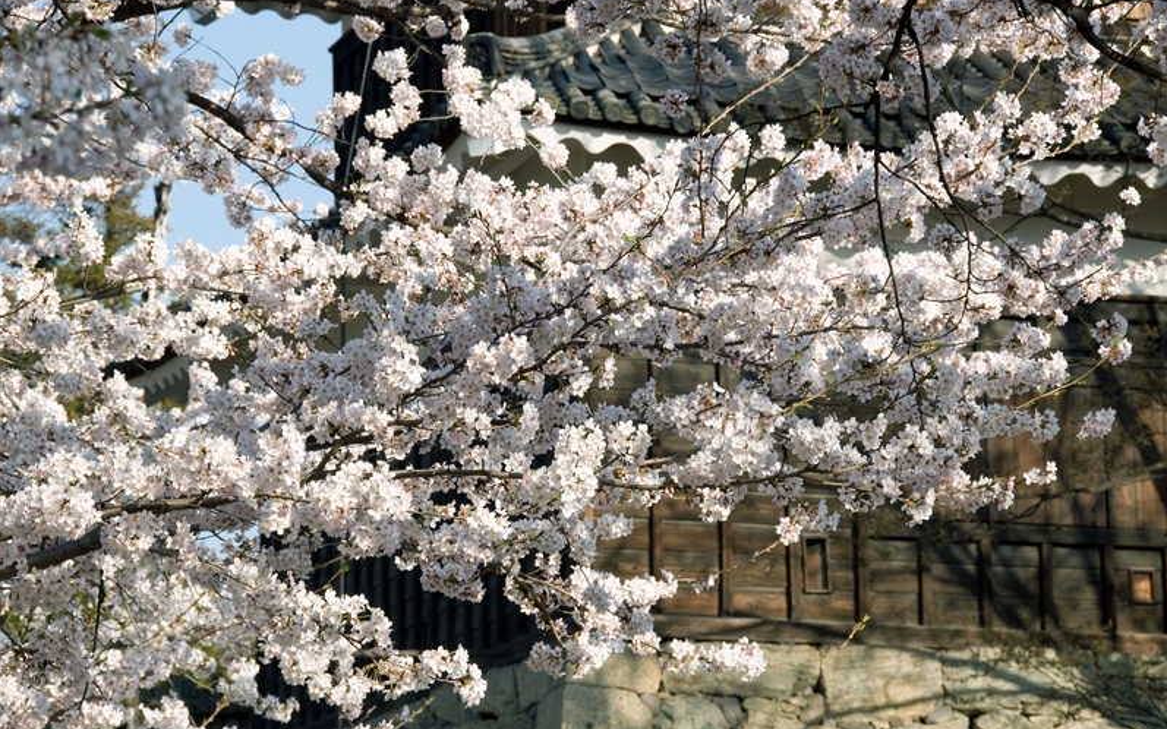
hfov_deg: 5.1
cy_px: 373
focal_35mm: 414
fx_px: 13166
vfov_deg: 3.2
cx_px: 584
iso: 200
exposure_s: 1/125
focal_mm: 270
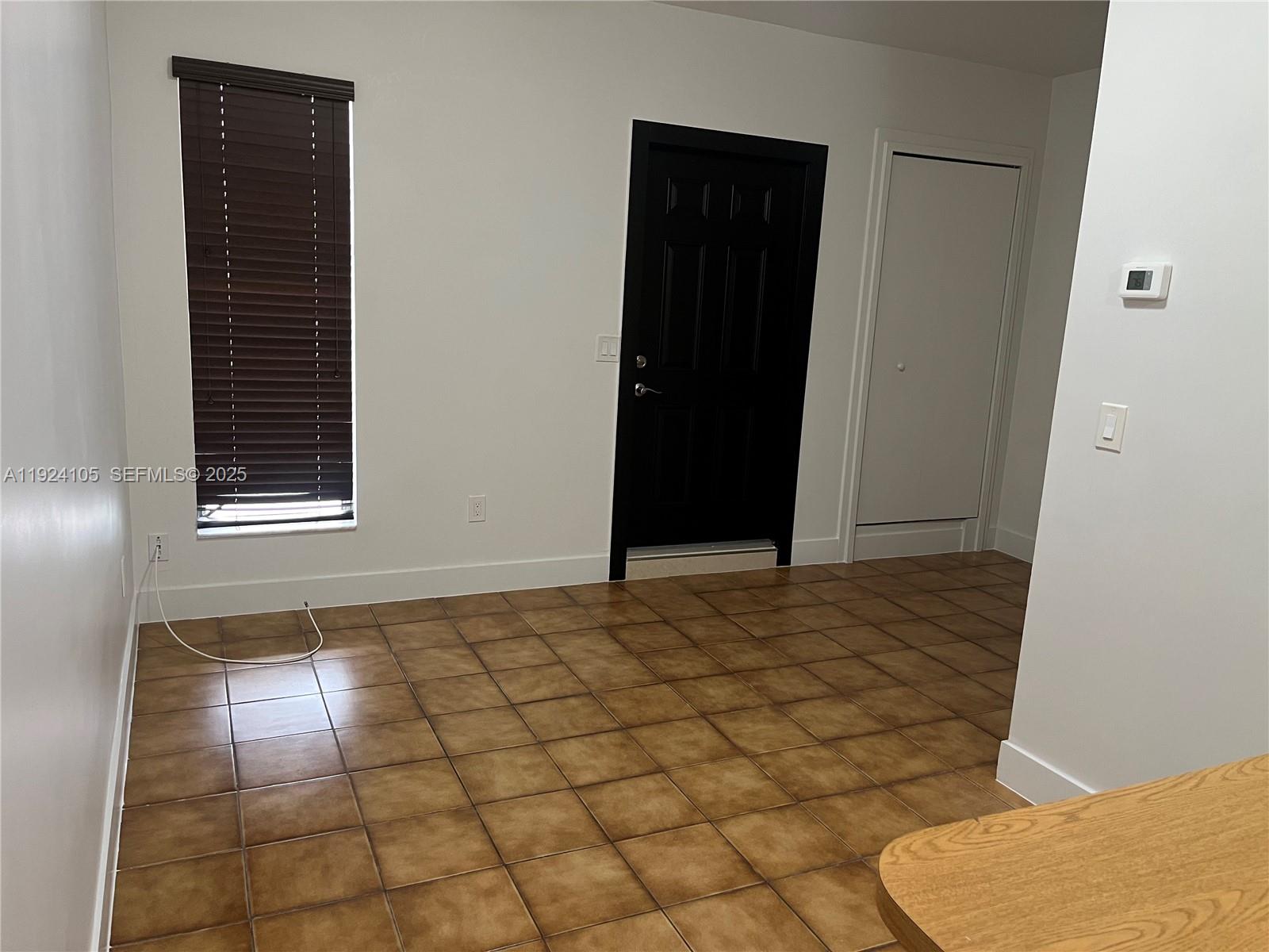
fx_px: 953
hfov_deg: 67.3
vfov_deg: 53.1
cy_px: 476
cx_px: 634
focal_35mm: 26
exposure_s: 1/60
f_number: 1.6
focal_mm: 5.1
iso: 200
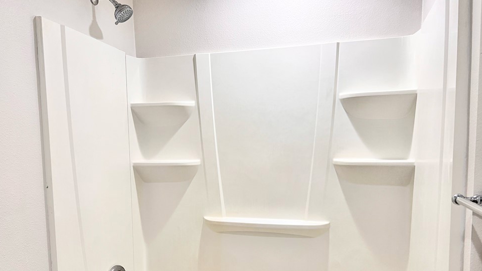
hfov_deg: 64.3
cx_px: 237
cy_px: 182
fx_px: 383
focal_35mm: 30
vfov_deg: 38.5
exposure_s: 1/120
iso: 50
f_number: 1.5
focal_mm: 5.7
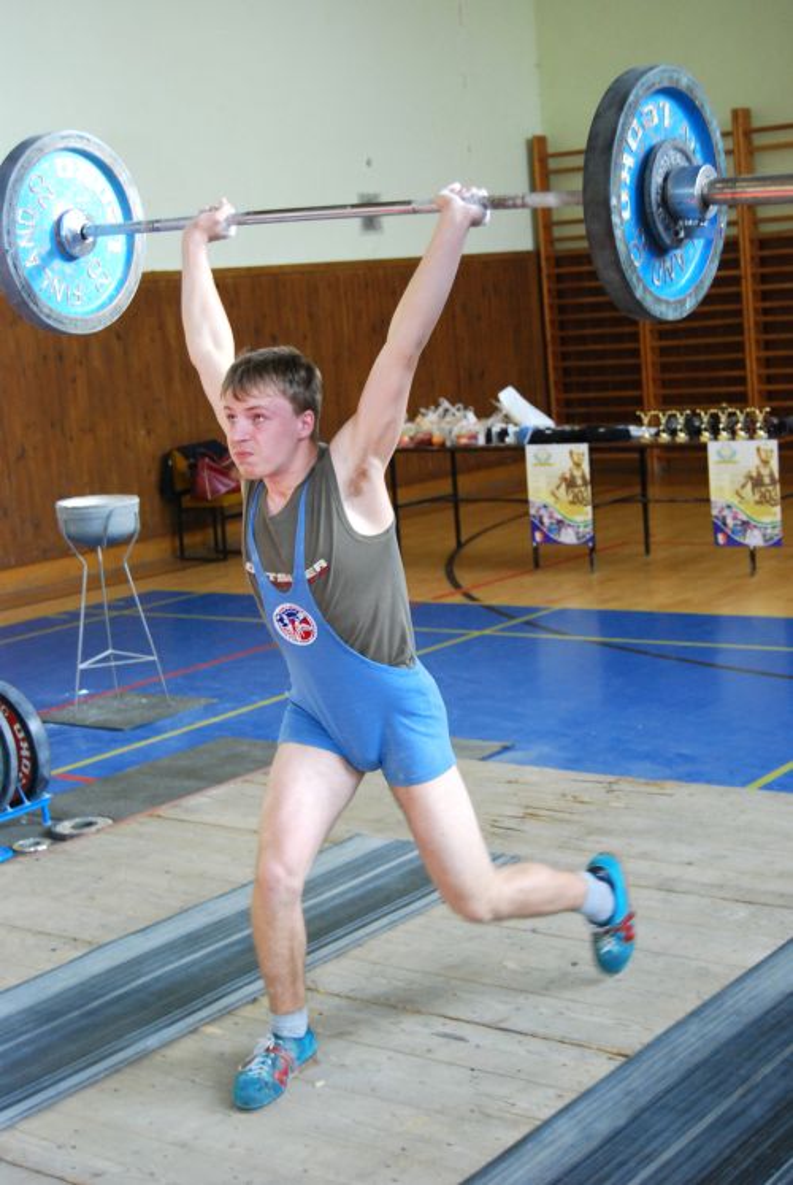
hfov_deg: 23.8
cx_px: 396
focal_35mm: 57
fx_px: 1878
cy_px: 592
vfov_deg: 35.0
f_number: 5
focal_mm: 38
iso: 800
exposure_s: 1/100
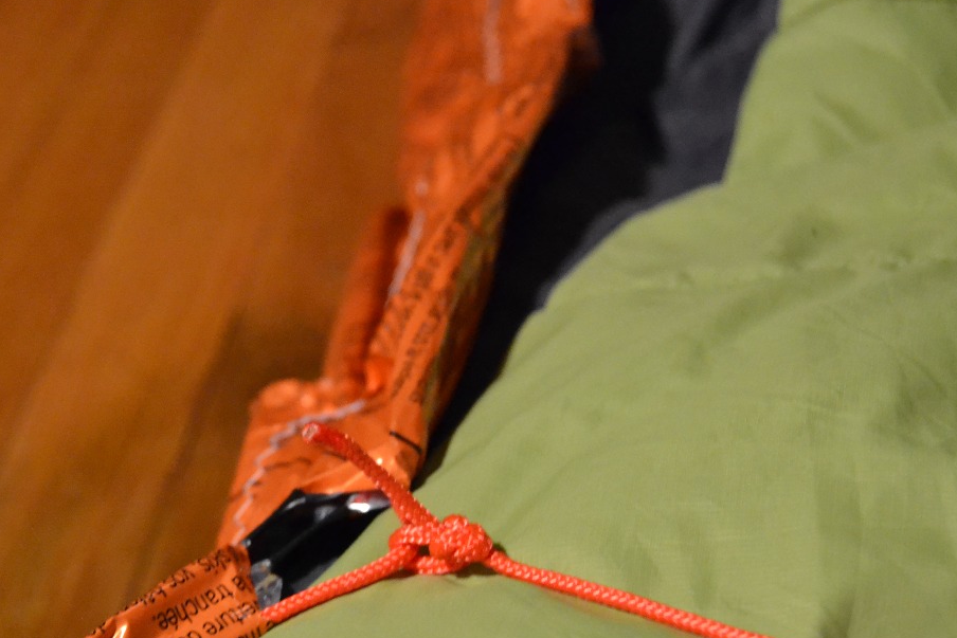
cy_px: 454
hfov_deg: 23.4
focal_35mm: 86
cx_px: 247
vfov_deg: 15.8
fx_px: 2286
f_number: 4.5
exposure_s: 1/50
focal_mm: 32
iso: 3200
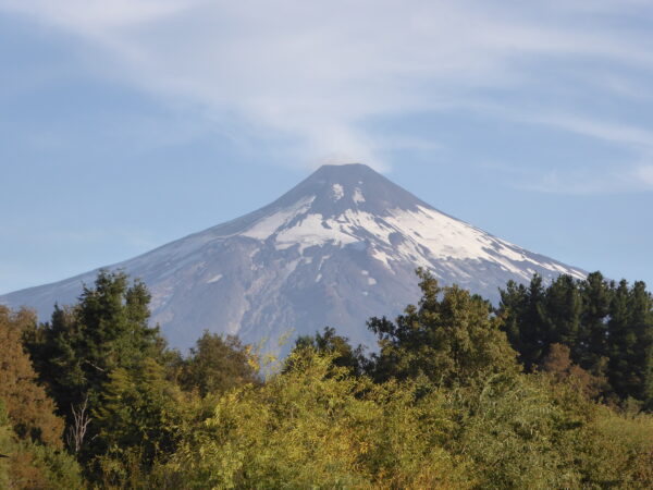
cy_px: 245
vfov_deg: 9.3
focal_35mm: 160
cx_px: 326
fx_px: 3018
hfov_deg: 12.3
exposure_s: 1/250
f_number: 5.5
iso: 160
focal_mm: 28.7
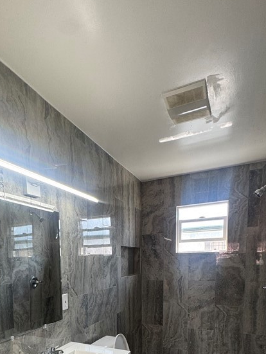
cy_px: 289
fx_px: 266
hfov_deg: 52.0
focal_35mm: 26
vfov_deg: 61.1
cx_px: 85
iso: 125
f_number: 2.2
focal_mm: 2.22
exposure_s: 1/120
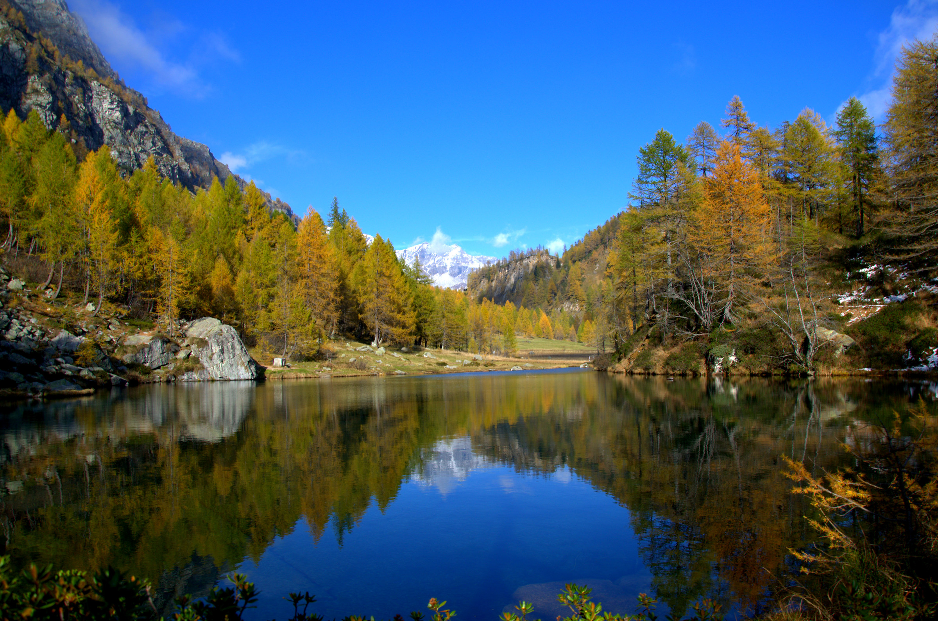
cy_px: 310
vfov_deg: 47.7
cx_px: 469
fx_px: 702
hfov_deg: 67.5
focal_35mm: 27
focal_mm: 18
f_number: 8
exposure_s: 1/250
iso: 160
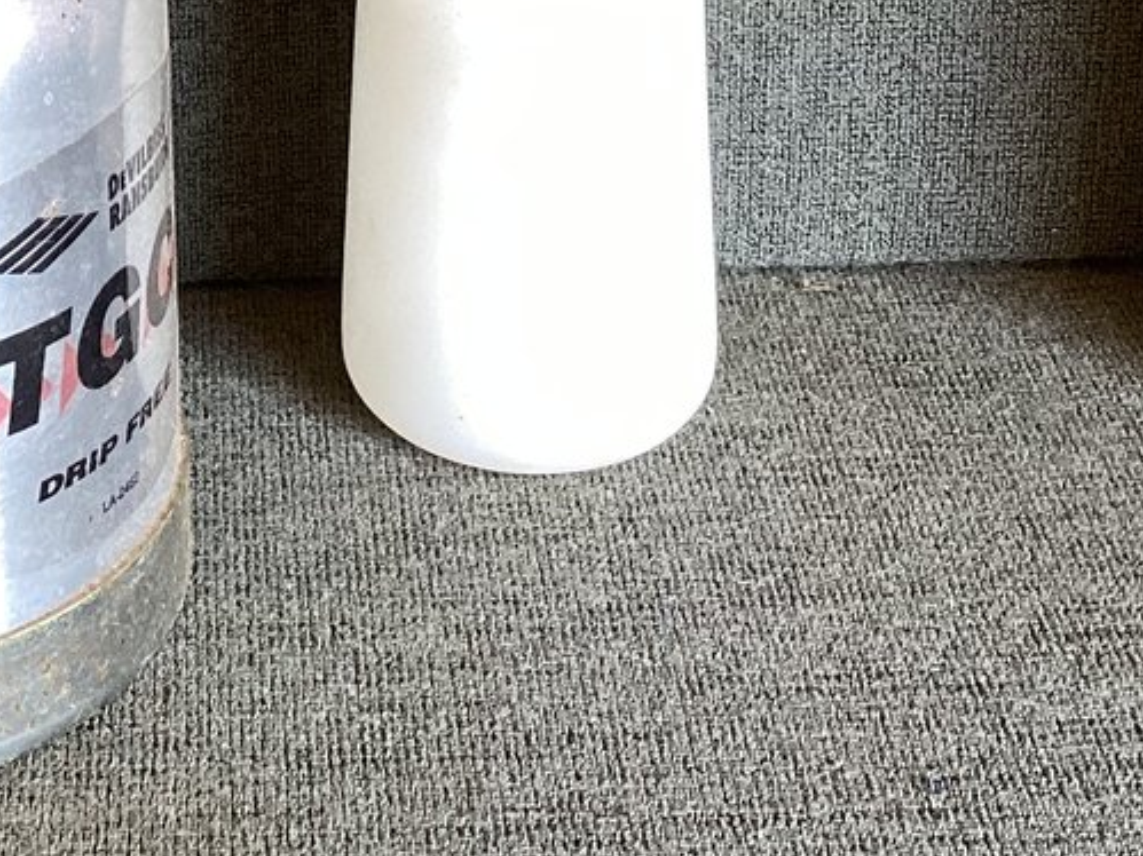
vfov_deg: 15.0
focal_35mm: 94
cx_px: 216
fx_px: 3103
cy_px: -278
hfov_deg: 20.6
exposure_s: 1/50
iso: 80
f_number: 2.4
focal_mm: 3.3
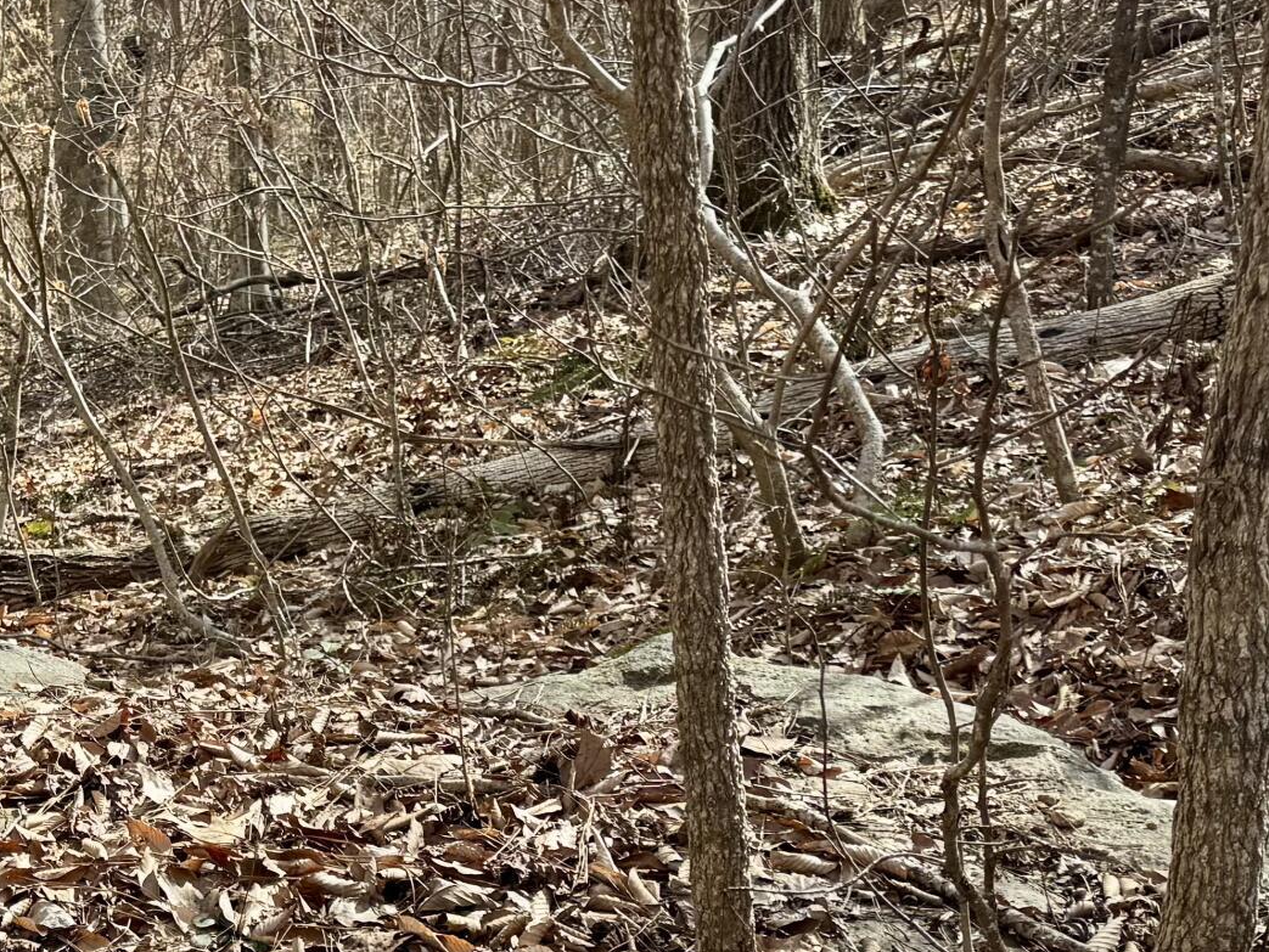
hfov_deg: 26.8
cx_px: 30
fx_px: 2530
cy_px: 620
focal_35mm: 69
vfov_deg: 21.3
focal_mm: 6.76
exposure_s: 1/802
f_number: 1.78
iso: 80
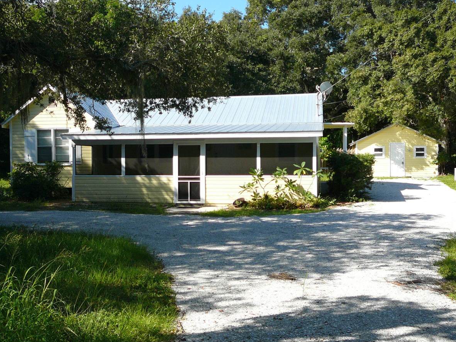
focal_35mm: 38
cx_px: 222
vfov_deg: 37.7
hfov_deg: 49.0
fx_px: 501
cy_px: 172
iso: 80
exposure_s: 1/640
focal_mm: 5.2
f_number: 2.8
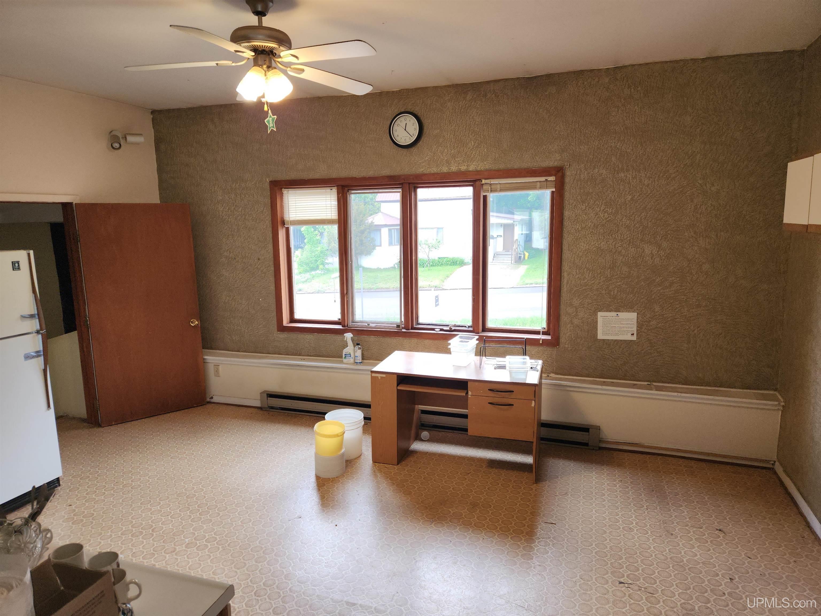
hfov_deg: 73.9
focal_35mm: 23
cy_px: 308
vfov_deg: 58.9
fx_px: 545
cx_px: 410
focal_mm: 5.4
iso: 40
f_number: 1.8
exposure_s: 1/60
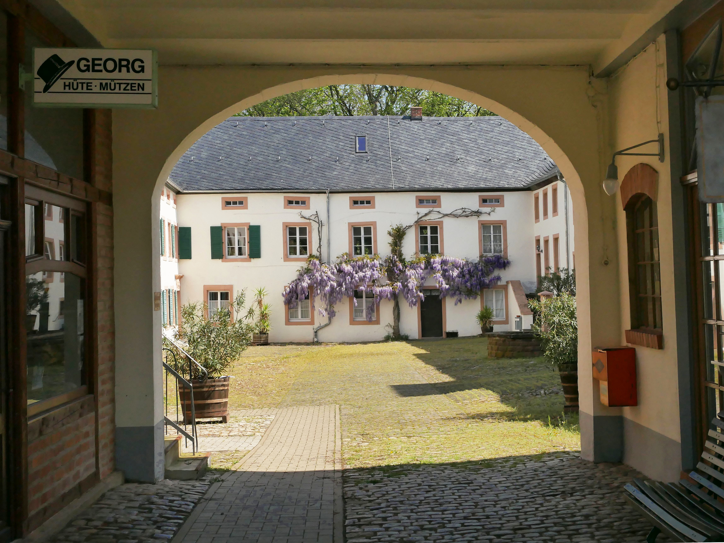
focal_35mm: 50
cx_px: 362
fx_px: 1046
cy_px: 272
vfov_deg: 29.1
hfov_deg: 38.2
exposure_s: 1/2000
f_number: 7.1
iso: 640
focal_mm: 25
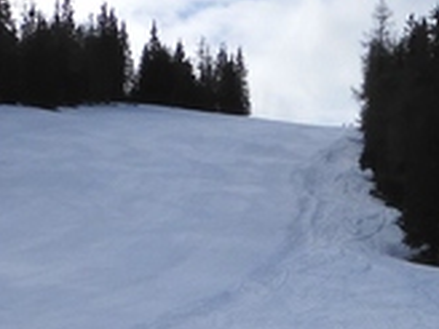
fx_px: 1763
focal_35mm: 139
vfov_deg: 10.5
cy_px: 393
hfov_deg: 13.6
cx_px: 584
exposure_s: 1/1600
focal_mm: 4.3
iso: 100
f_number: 4
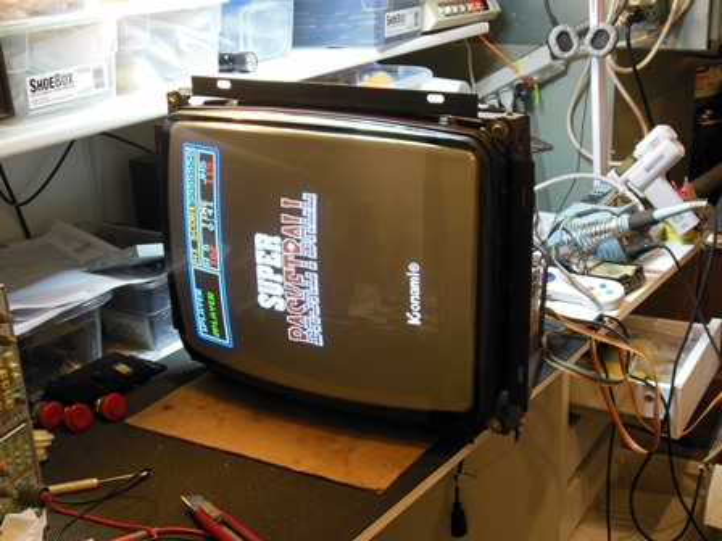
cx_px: 361
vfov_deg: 33.6
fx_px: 897
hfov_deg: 43.9
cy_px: 270
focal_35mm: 43
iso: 400
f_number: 3.8
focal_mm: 7.7
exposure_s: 1/10
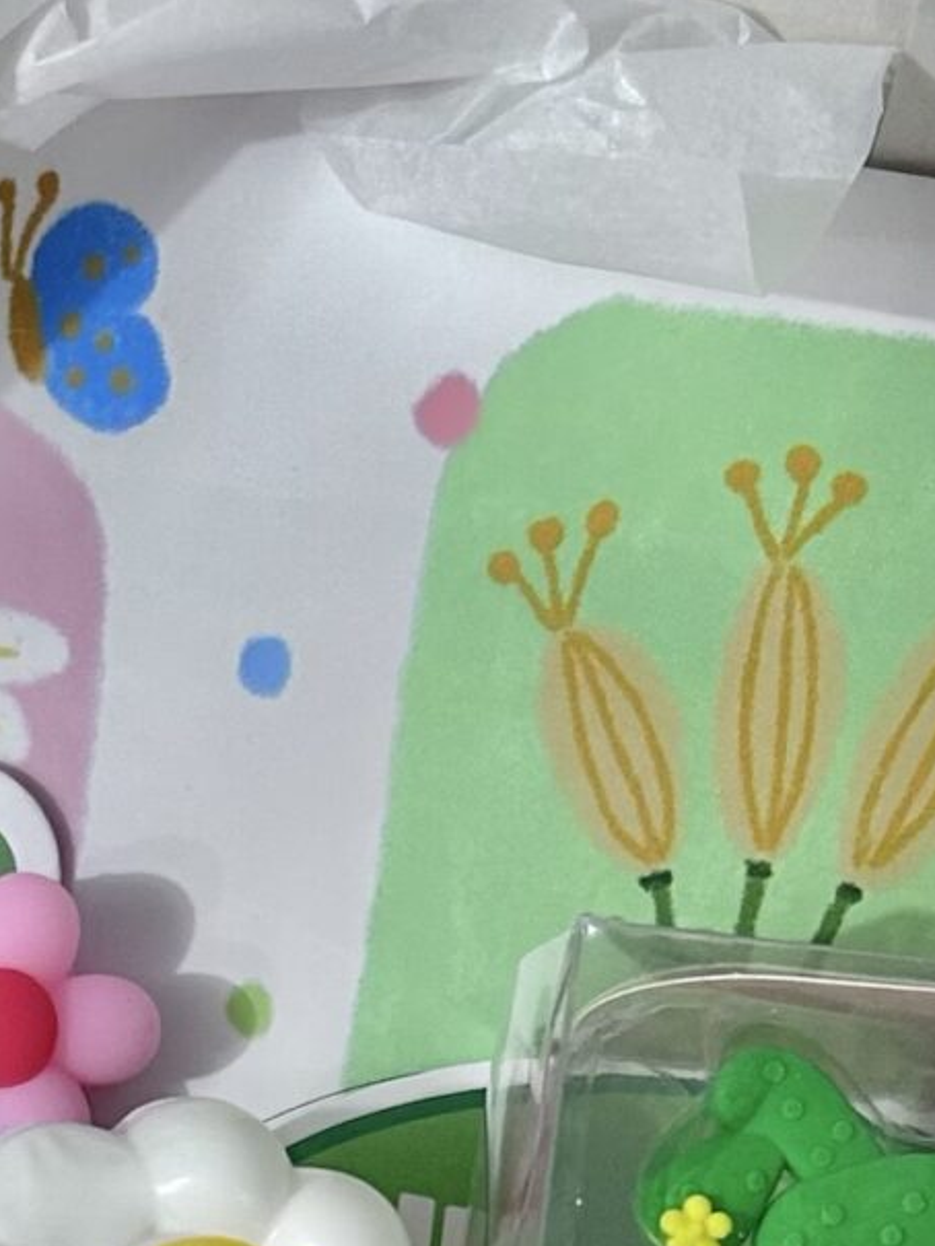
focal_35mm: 110
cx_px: 128
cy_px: 1598
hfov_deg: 13.4
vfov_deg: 16.9
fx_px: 3960
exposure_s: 1/60
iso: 125
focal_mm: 5.7
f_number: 1.5
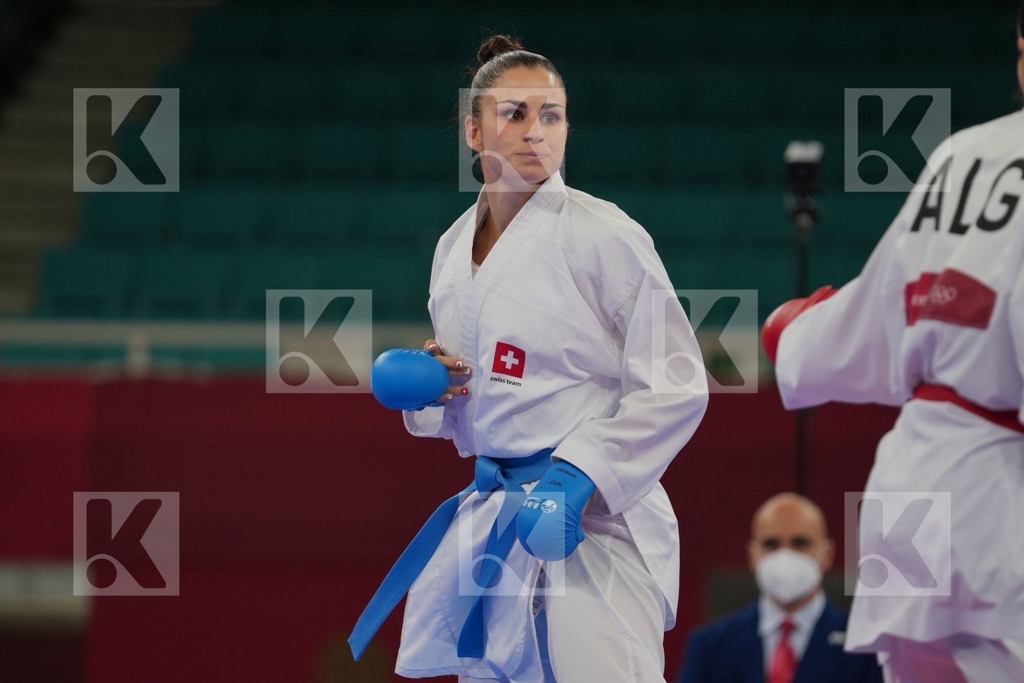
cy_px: 342
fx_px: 8533
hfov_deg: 6.9
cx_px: 512
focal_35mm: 300
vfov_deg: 4.6
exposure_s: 1/1000
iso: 400
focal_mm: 200
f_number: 2.8
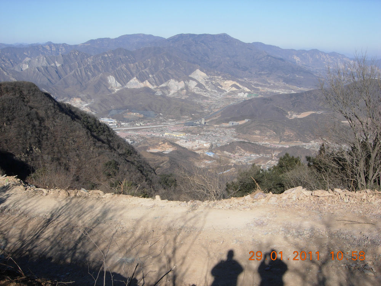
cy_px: 143
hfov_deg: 51.4
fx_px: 396
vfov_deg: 39.7
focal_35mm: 36
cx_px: 190
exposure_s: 1/373
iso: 50
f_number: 6.1
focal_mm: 7.5
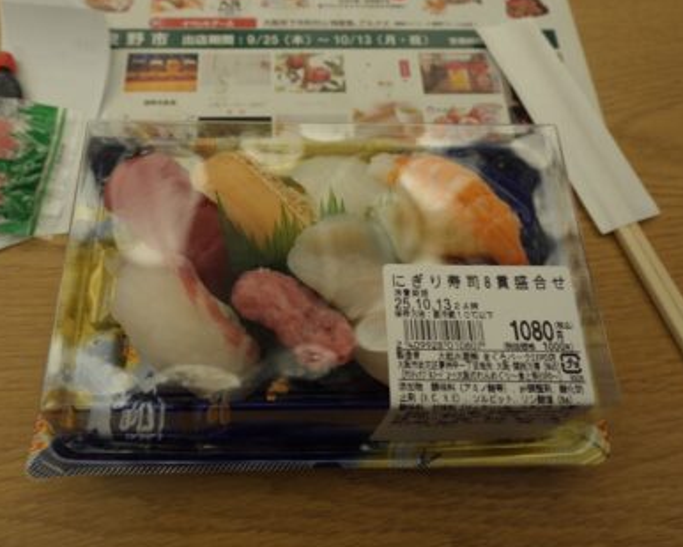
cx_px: 303
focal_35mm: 21
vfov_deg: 65.5
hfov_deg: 77.3
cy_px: 278
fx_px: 425
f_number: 2.8
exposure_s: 1/50
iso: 160
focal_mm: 6.9
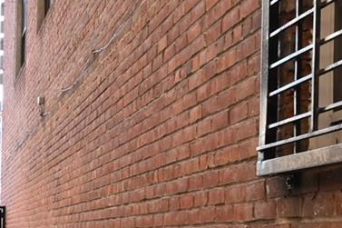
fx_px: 722
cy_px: 223
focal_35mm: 76
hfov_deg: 17.8
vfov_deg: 17.5
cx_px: -356
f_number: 9
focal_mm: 14
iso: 400
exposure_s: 1/40
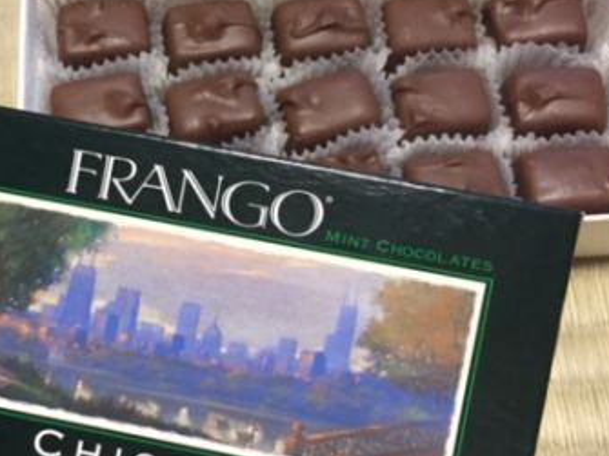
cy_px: 271
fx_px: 915
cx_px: 193
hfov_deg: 36.4
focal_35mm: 52
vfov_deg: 28.0
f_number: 2.2
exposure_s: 1/30
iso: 200
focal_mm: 4.15
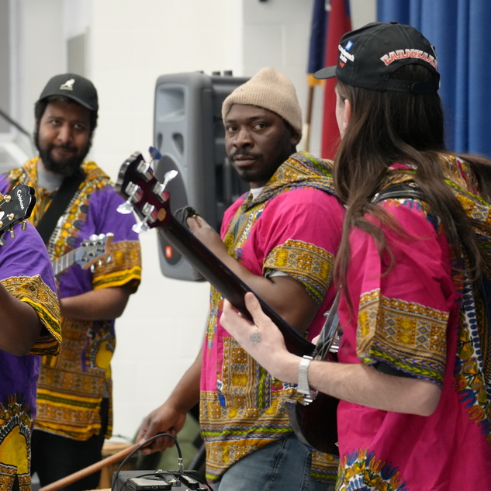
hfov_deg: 10.6
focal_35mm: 165
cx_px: 148
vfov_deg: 10.6
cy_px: 244
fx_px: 2652
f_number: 5.6
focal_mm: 120.2
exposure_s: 1/160
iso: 6400
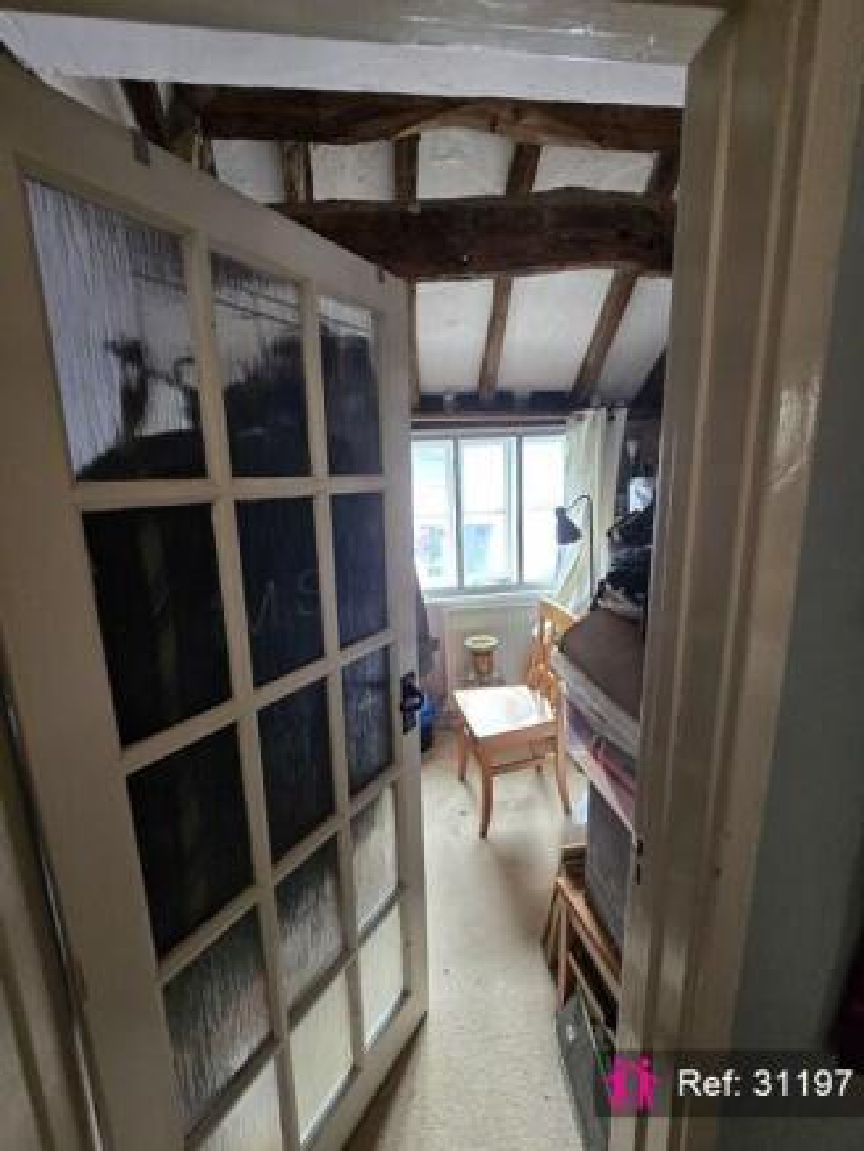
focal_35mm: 13
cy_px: 576
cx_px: 432
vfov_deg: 106.2
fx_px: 432
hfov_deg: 89.9
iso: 500
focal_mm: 2.2
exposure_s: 1/50
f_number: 2.2
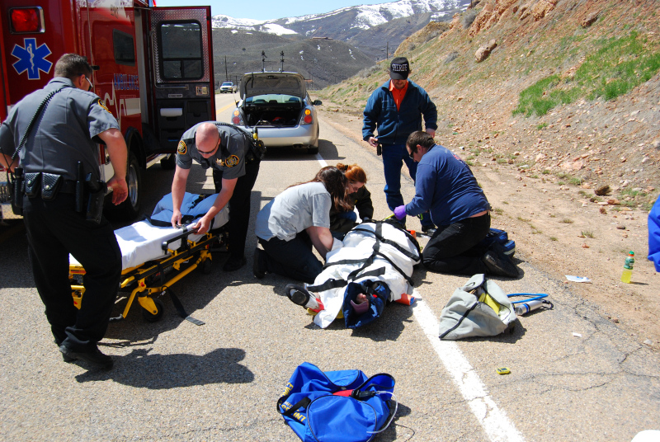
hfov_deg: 57.2
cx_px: 330
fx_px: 606
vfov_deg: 40.1
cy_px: 221
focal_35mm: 33
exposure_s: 1/1600
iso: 400
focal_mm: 22
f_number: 6.3
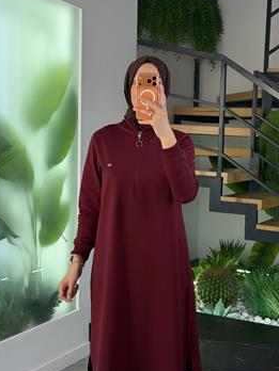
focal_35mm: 57
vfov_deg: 33.8
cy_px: 178
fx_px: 613
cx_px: 137
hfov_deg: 25.7
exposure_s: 1/212
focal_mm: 6.76
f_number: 1.78
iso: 50
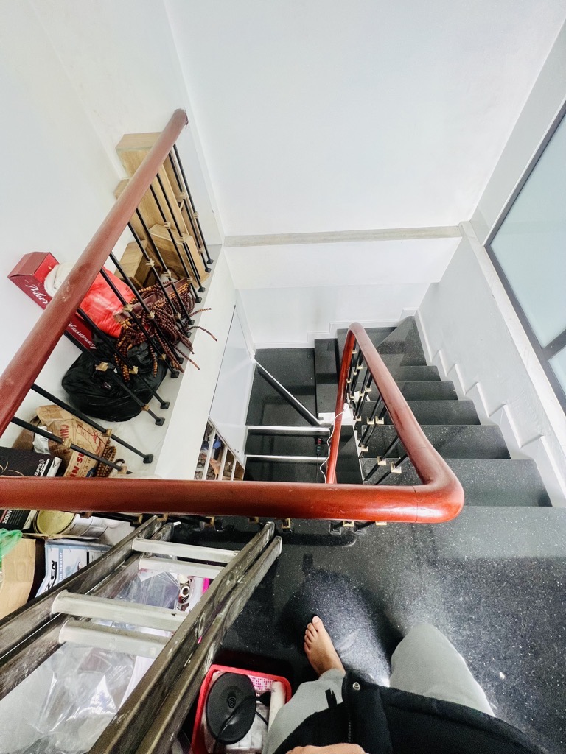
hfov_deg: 89.9
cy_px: 377
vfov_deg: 106.2
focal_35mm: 13
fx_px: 283
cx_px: 283
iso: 80
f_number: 1.8
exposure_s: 1/99
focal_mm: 1.57
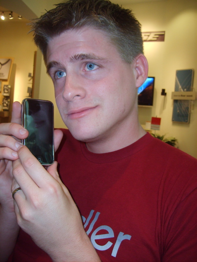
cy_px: 131
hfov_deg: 40.7
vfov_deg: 52.6
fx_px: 266
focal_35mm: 35
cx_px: 98
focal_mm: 5.8
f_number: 2.8
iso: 100
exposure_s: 1/45
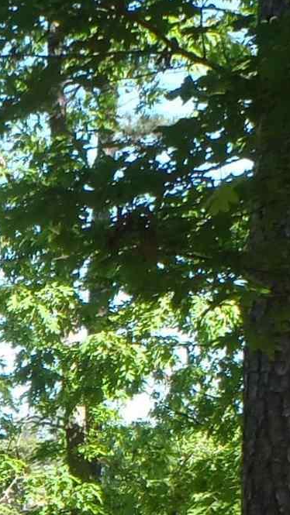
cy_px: 553
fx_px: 1928
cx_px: -104
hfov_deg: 8.5
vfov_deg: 14.9
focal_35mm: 141
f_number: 3.9
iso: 80
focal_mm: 5
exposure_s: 1/125
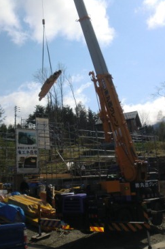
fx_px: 255
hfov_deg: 35.7
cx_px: 63
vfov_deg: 51.9
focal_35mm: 37
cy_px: 126
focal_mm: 4.65
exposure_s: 1/400
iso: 64
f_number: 7.8
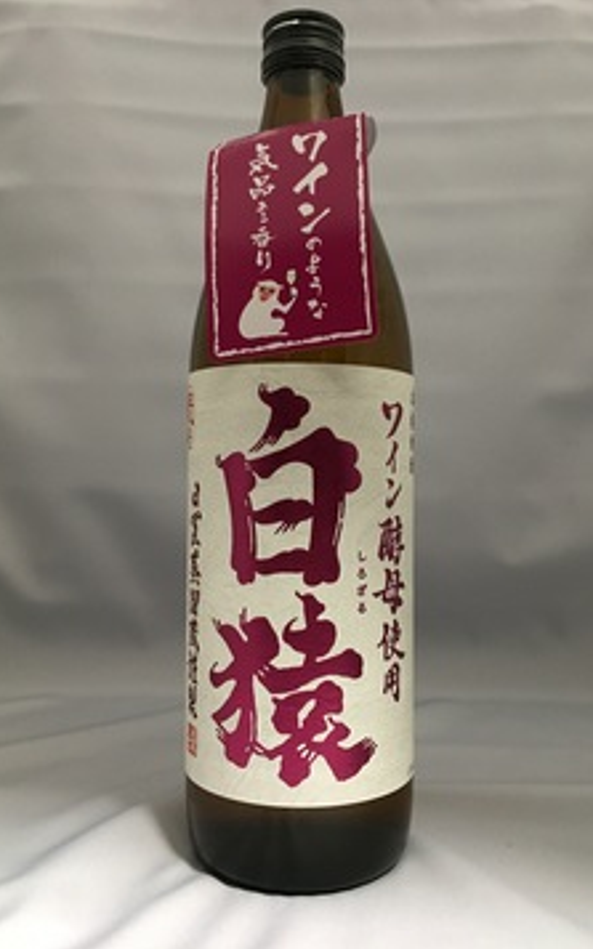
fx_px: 802
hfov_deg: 40.6
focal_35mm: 31
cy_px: 473
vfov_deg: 61.2
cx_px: 300
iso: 200
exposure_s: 1/17
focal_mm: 4.15
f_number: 2.2
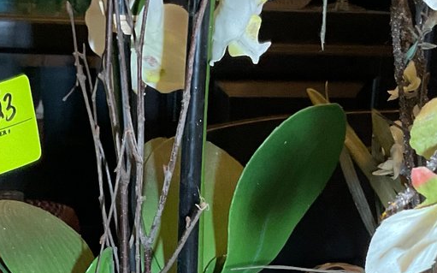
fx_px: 1083
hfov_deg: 22.8
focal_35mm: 91
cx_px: 192
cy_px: 387
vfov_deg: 13.6
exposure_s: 1/60
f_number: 1.8
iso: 160
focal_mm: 3
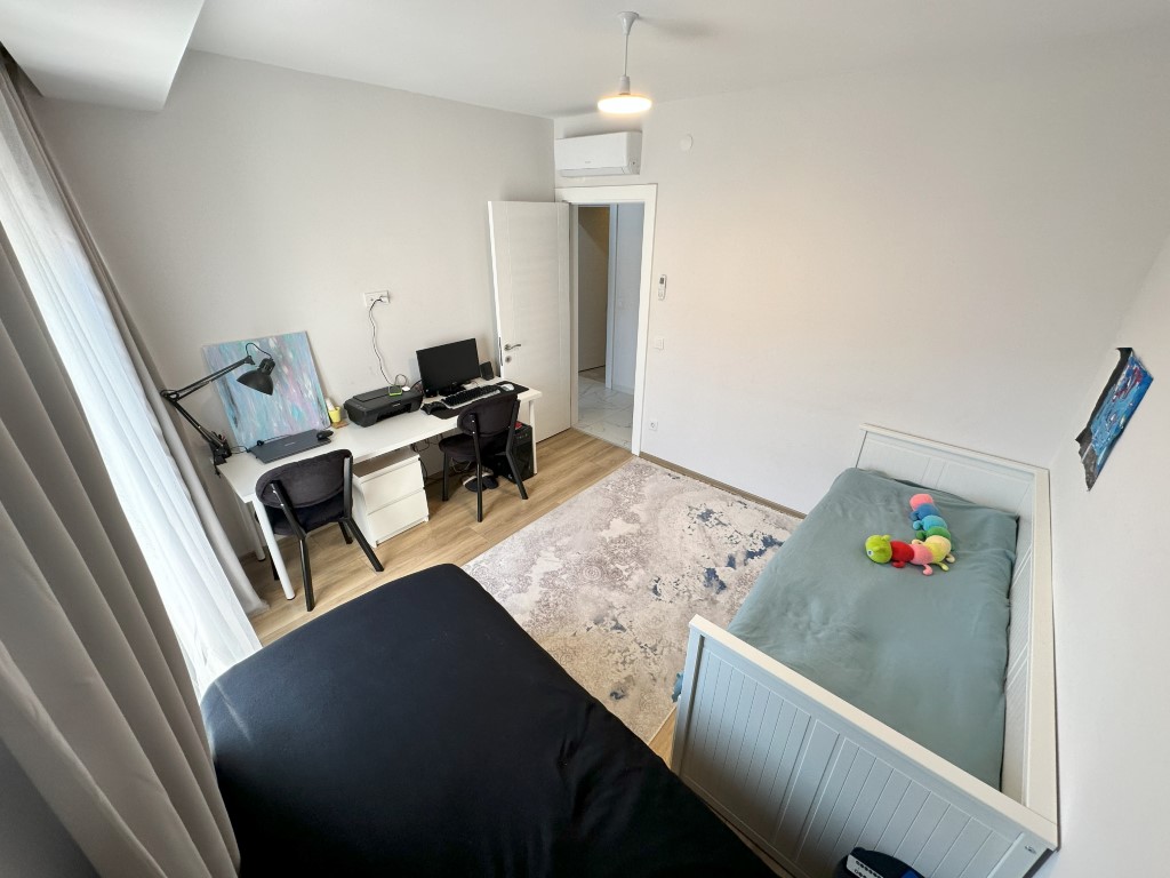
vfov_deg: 85.7
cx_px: 585
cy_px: 439
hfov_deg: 102.1
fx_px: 473
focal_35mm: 14
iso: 80
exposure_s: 1/99
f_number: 2.2
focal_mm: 2.22
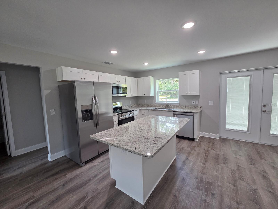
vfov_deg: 89.9
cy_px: 104
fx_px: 104
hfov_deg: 106.2
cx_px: 139
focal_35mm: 13
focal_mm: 2.2
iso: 160
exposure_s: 1/120
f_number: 2.2
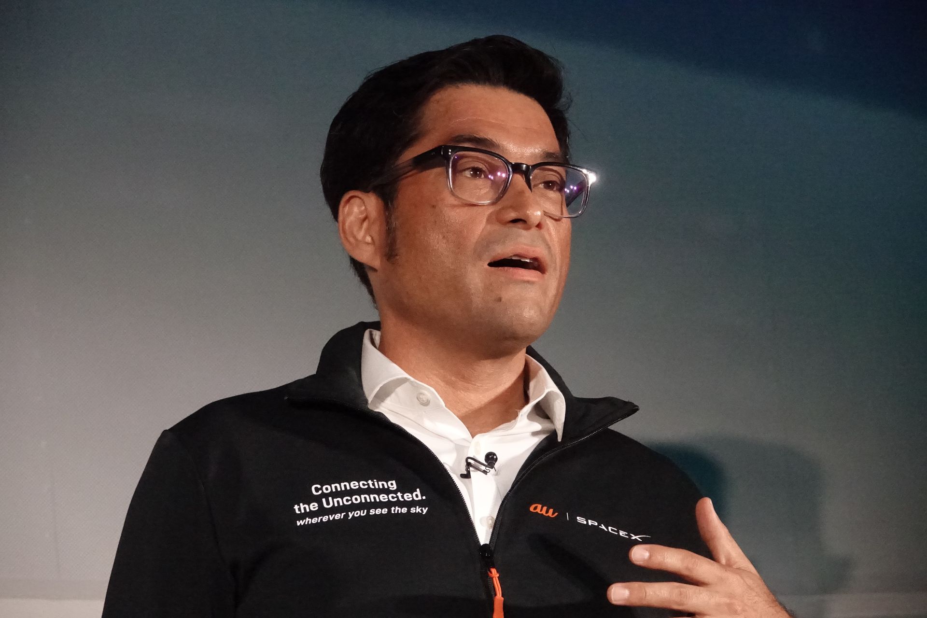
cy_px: 309
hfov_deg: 11.6
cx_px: 464
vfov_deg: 7.8
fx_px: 4557
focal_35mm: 177
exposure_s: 1/250
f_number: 4
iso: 6400
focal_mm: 64.84
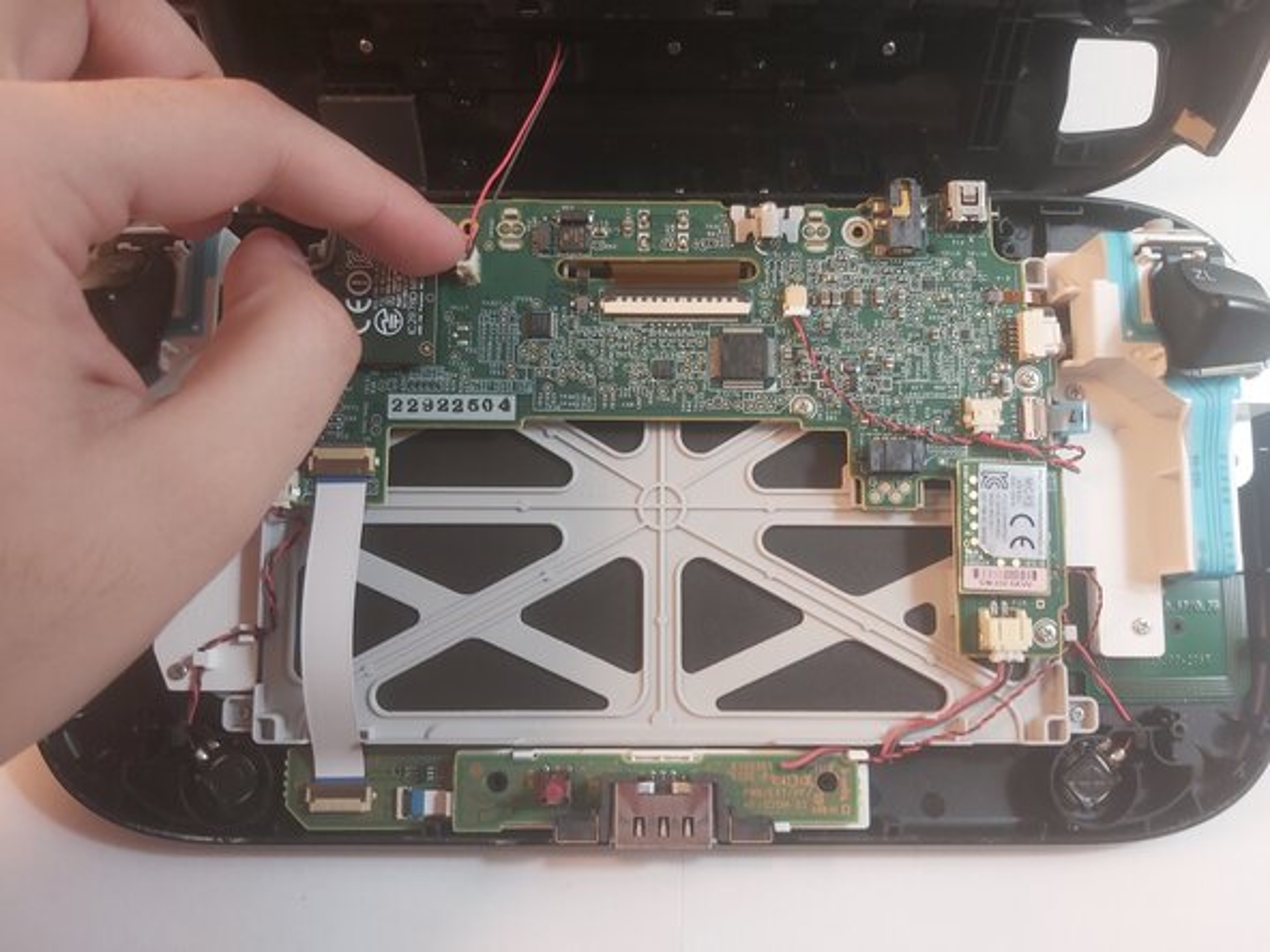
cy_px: 476
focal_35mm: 26
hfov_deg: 67.3
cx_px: 635
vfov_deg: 53.1
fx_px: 954
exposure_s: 1/60
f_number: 1.7
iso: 100
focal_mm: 3.92
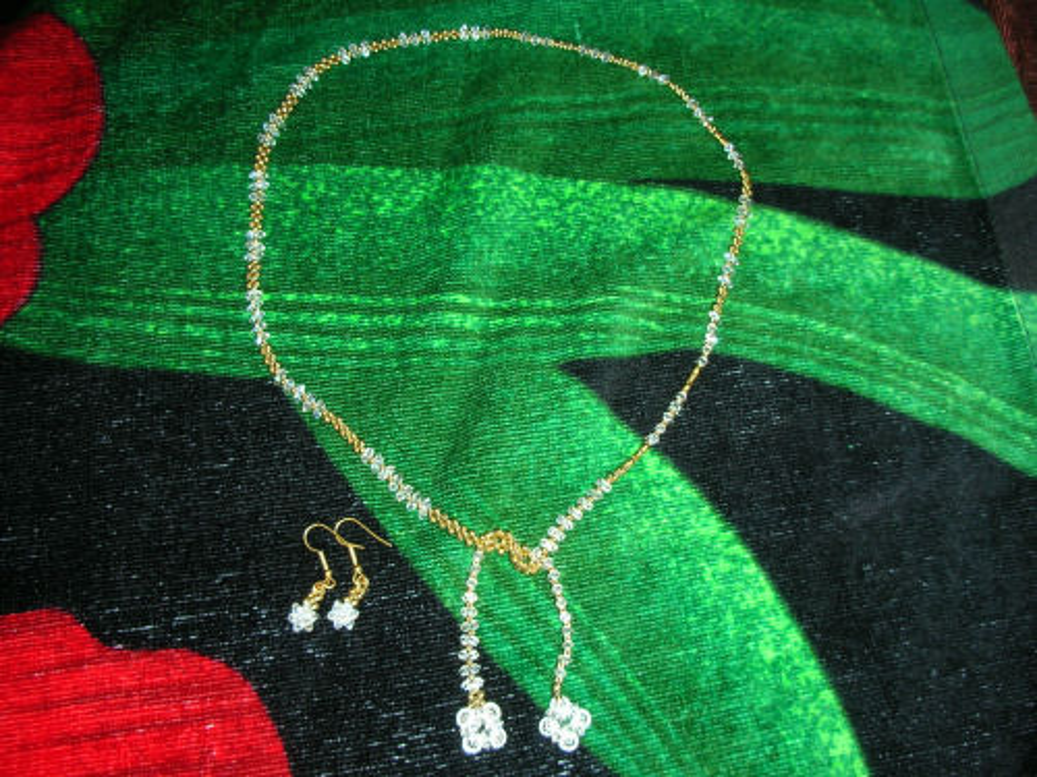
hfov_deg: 52.6
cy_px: 388
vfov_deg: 40.7
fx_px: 1049
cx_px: 518
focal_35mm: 35
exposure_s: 1/60.1
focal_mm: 5.8
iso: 50
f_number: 3
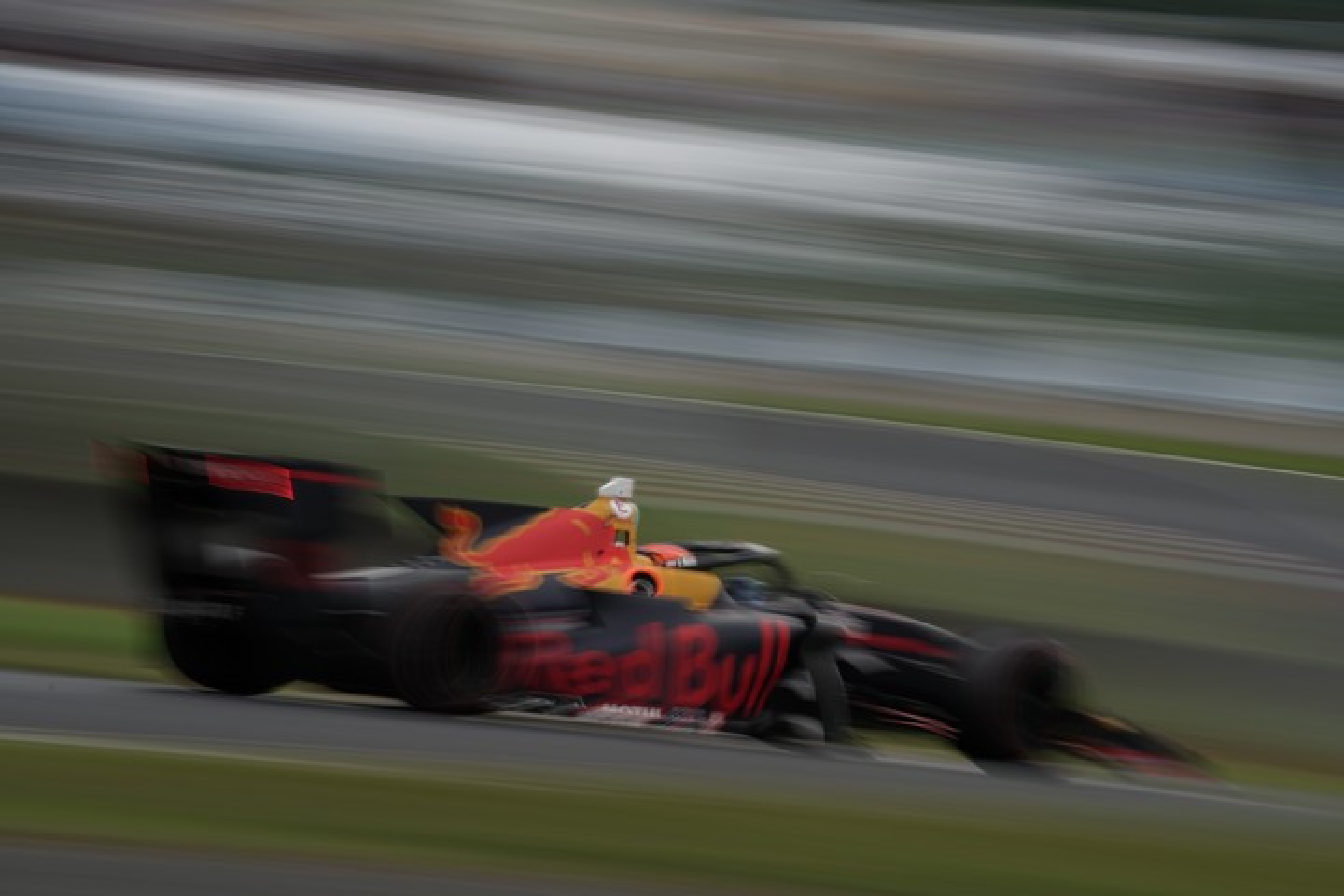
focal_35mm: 200
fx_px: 7466
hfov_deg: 10.3
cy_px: 448
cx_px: 672
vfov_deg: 6.9
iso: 50
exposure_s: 1/8
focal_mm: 200
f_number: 20
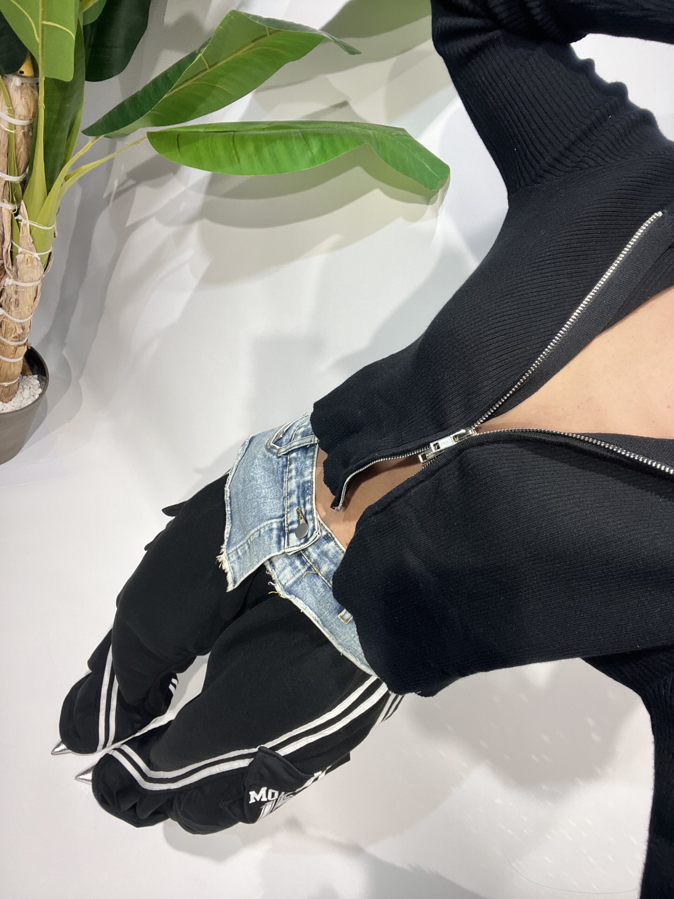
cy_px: 450
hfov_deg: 58.9
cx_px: 337
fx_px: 597
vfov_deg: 73.9
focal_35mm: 23
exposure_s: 1/100
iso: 40
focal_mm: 2.71
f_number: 2.2
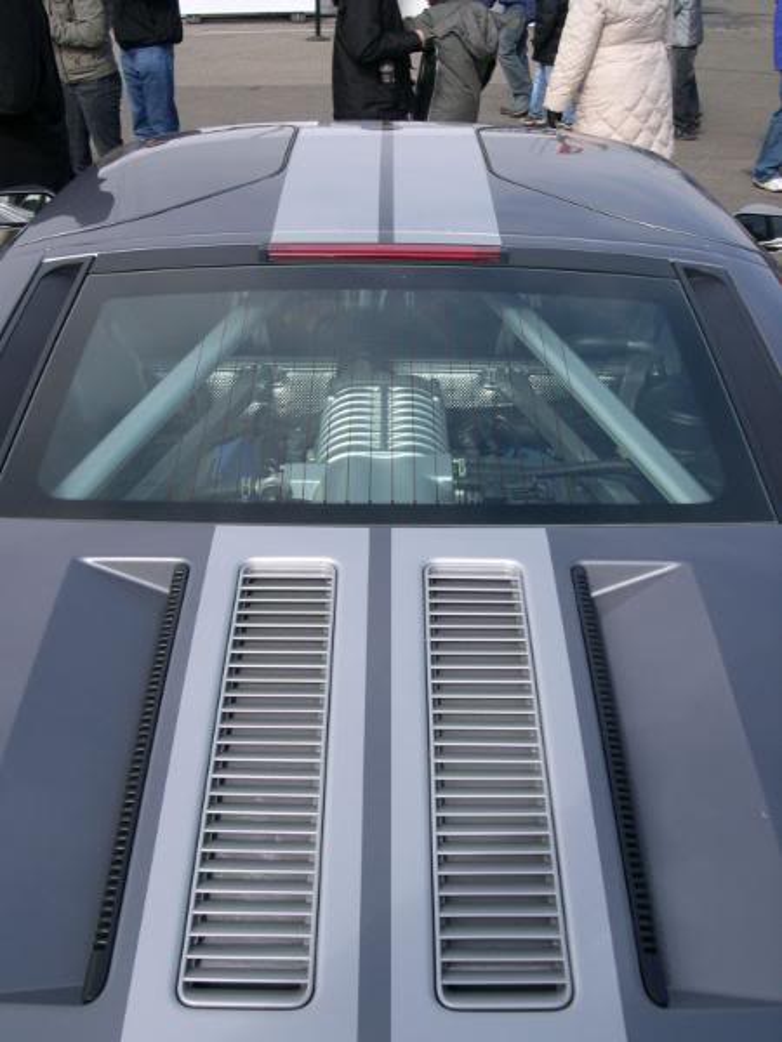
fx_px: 1145
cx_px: 391
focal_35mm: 38
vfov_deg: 49.0
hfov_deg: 37.7
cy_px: 521
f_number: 7.6
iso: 100
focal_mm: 8
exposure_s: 1/142
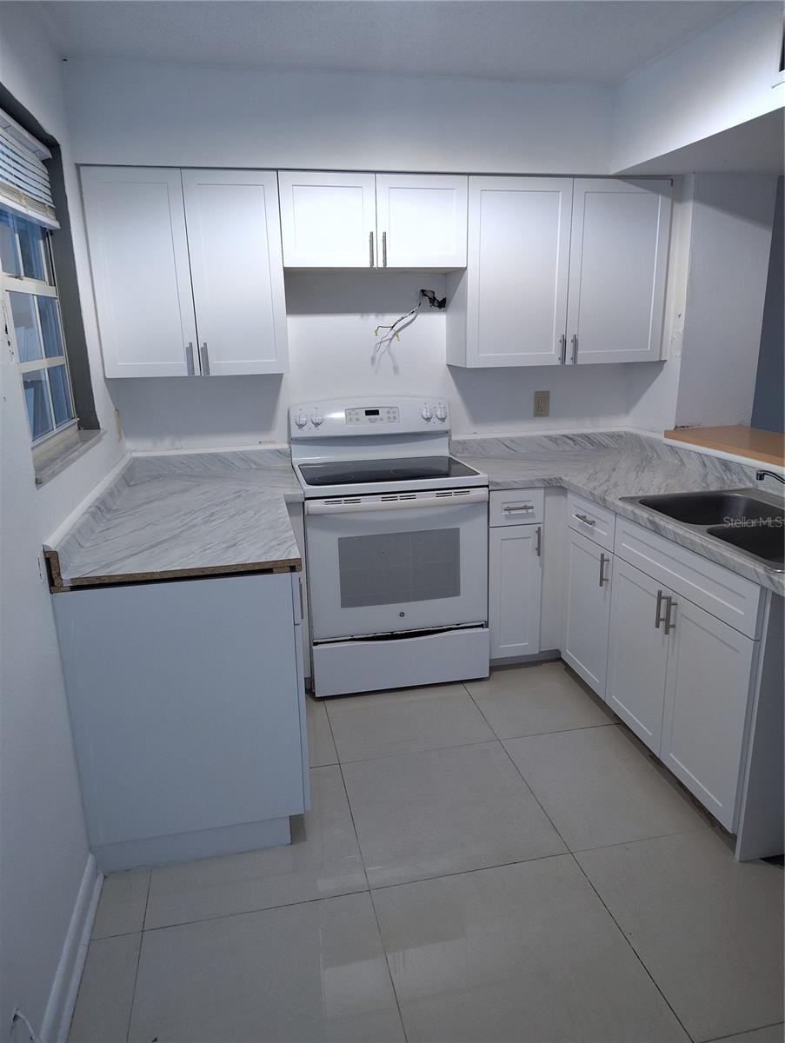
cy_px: 522
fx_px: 724
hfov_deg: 56.9
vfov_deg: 71.5
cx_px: 392
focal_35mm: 24
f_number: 1.8
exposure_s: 1/120
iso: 938
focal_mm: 5.56
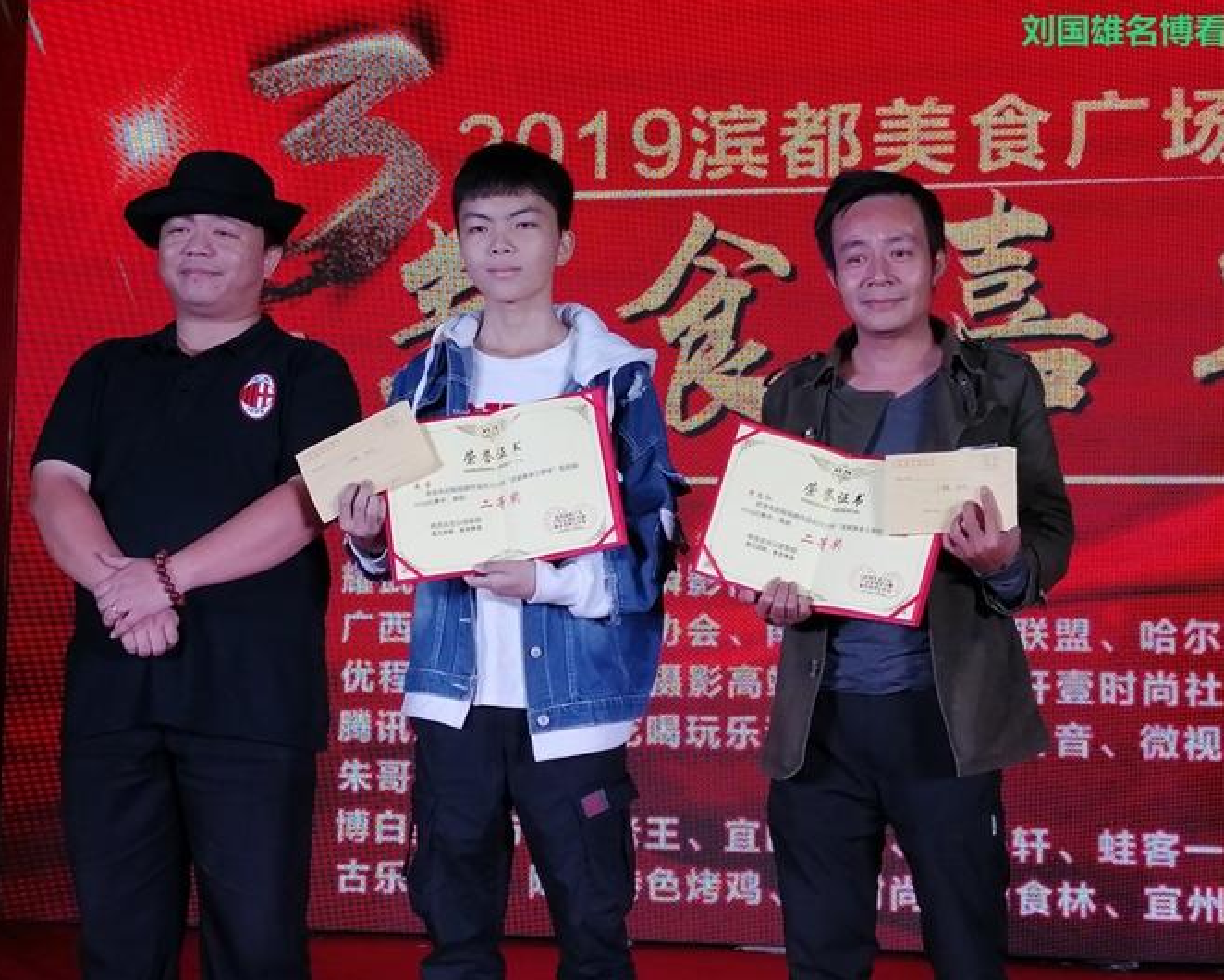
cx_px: 652
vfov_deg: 28.6
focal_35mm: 53
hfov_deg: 35.3
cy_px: 492
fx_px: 1921
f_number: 1.8
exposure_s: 1/167
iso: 50
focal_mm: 3.64
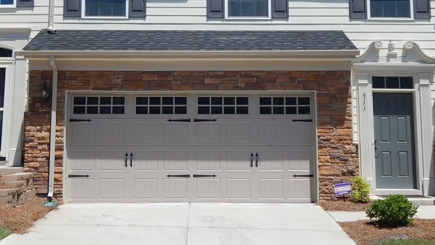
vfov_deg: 23.3
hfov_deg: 40.6
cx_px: 216
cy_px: 73
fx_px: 588
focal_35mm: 51
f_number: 6.7
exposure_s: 1/400
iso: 125
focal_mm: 6.1
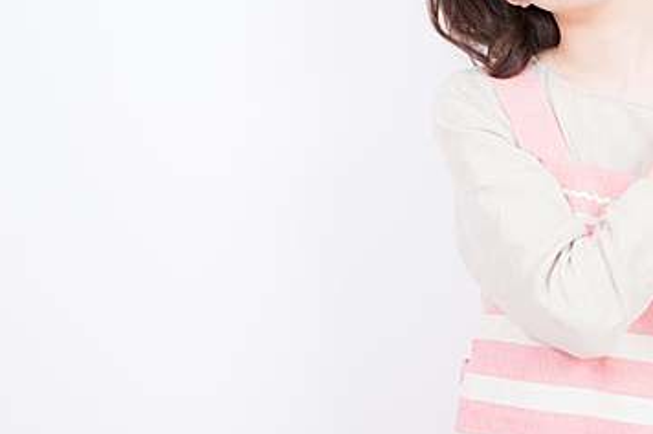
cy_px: 54
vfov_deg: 13.7
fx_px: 1795
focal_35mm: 99
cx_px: 569
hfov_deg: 20.3
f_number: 6.3
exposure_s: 1/125
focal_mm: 55
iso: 250
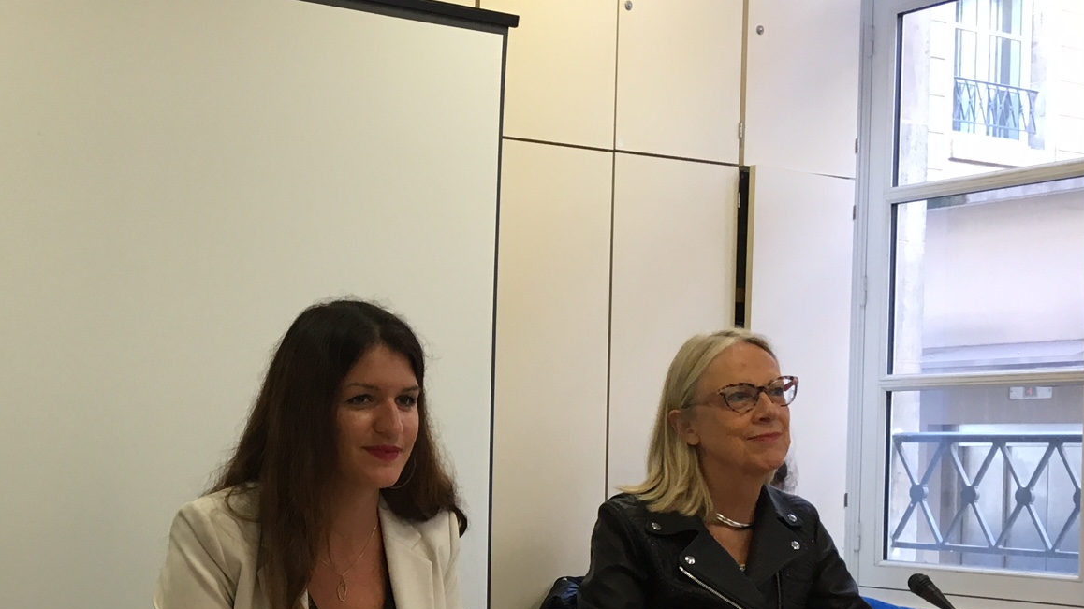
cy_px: 505
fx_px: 1581
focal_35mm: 55
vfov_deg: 21.5
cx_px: 224
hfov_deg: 36.6
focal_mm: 4.15
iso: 50
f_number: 2.2
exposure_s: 1/33
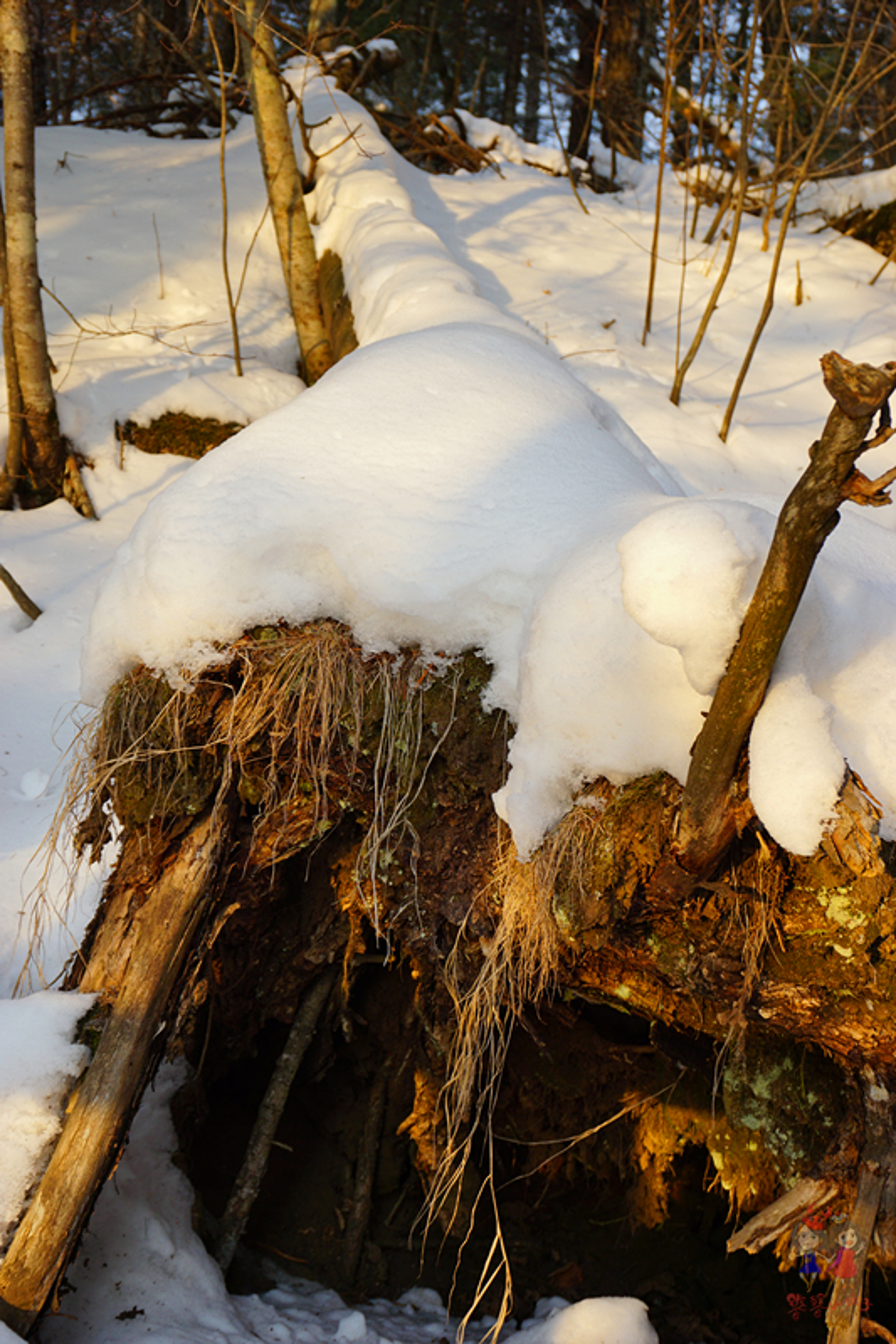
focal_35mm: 40
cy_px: 672
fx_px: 1513
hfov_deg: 33.0
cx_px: 448
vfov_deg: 47.9
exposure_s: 1/60
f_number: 5.6
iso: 100
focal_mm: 27
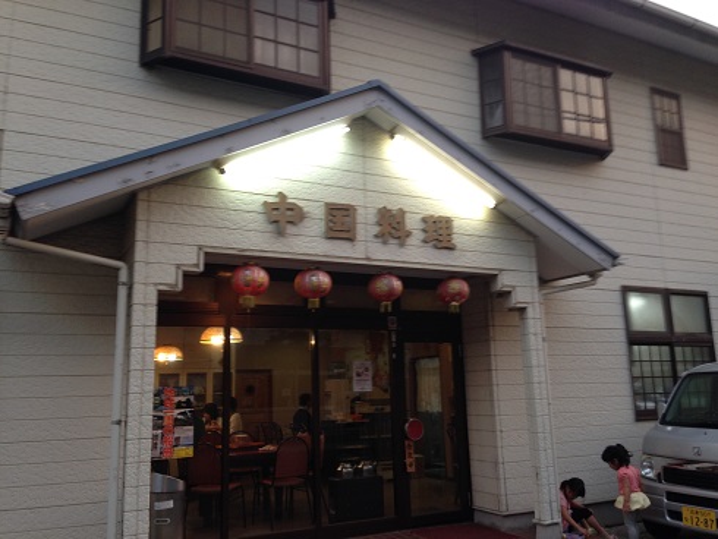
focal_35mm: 33
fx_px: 685
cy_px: 270
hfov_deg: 55.3
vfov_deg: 43.0
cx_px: 359
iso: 50
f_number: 2.4
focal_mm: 4.12
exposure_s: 1/24
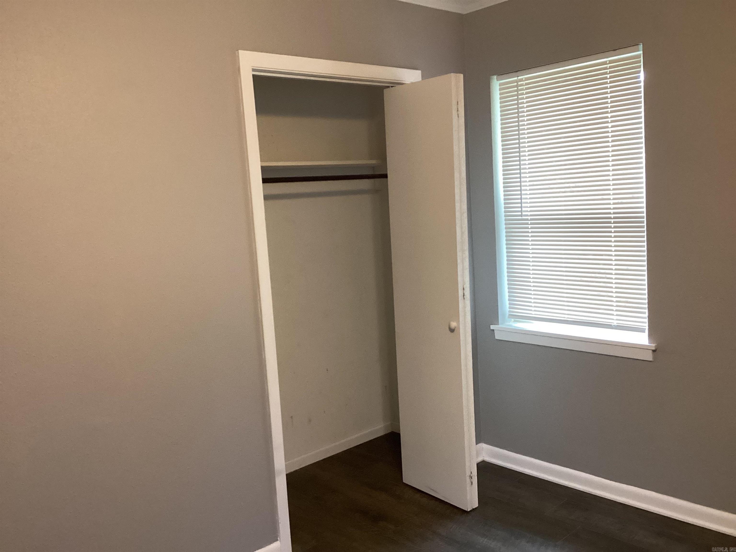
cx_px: 368
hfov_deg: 58.4
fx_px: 659
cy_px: 276
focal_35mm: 31
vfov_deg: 45.4
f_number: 2.4
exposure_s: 1/60
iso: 250
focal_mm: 3.3
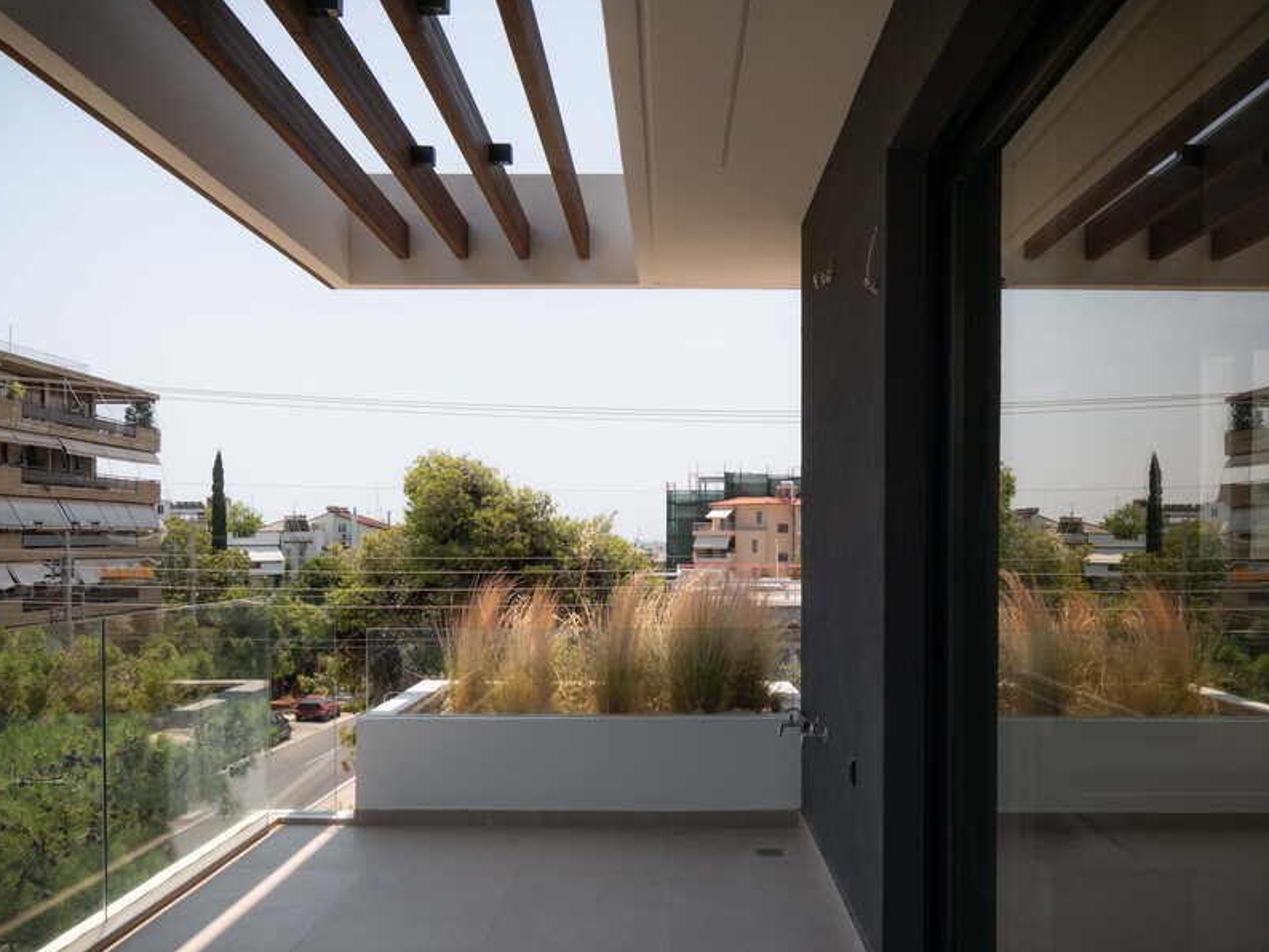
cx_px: 622
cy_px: 515
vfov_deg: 44.6
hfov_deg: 57.4
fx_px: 1160
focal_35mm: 32
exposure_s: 1/320
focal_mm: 17
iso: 100
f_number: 10
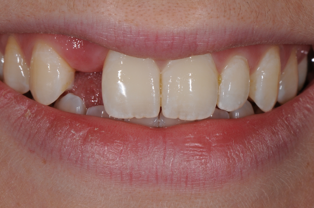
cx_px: 157
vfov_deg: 8.7
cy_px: 104
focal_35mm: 158
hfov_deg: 13.1
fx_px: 1372
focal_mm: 105
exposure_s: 1/60
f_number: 29
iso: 200
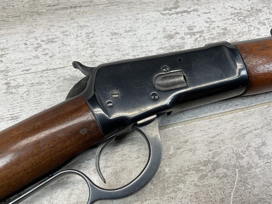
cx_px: 136
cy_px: 102
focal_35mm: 29
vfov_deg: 48.2
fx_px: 228
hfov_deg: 61.7
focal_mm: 3
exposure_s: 1/120
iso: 20
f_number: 1.8
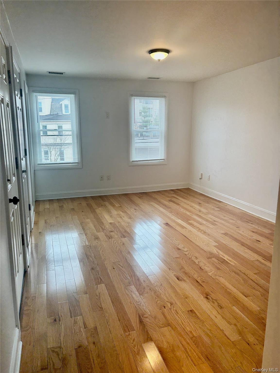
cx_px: 140
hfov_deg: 53.1
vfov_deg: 67.3
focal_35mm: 26
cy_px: 186
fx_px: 280
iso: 64
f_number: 1.6
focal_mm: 5.96
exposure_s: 1/120
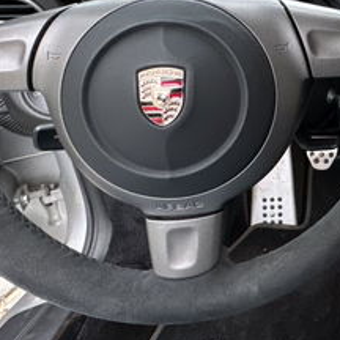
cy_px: 31
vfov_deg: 35.9
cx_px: 475
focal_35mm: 44
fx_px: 489
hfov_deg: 28.7
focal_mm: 2.22
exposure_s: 1/65
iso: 320
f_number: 2.2
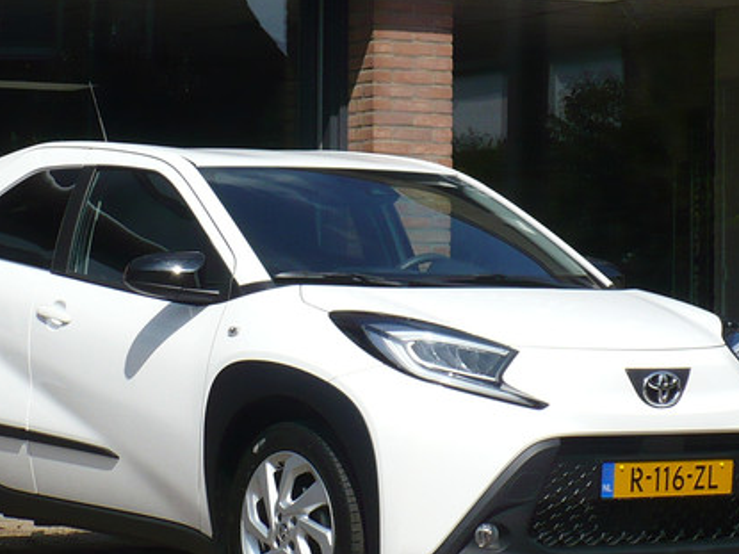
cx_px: 351
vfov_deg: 9.3
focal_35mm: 159
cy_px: 246
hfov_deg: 12.4
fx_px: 3393
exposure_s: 1/200
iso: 100
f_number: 9
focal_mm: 11.4
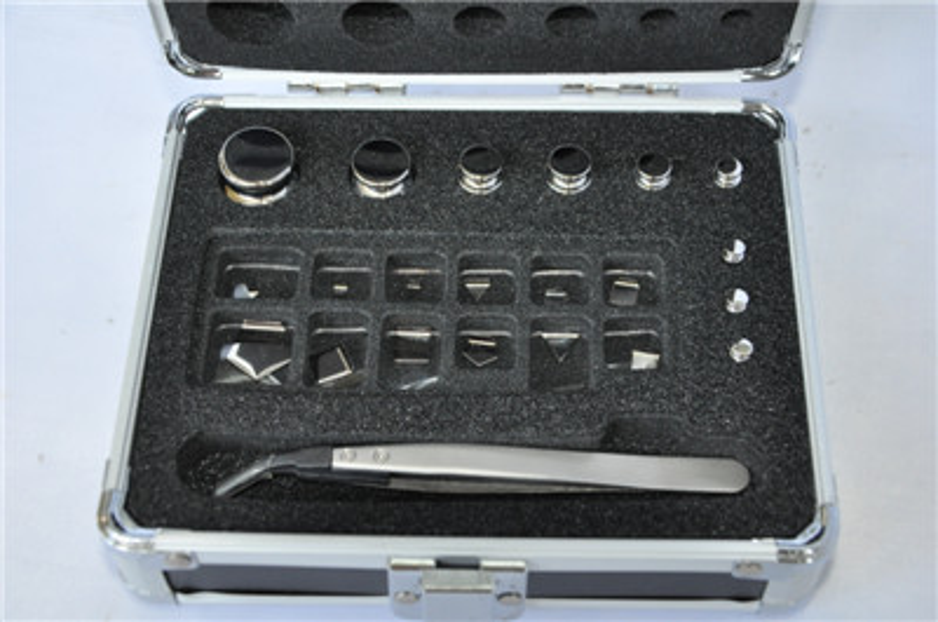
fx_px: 1560
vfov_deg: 22.5
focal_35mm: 60
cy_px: 311
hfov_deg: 33.5
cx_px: 469
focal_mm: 40
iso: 800
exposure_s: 1/60
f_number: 4.5
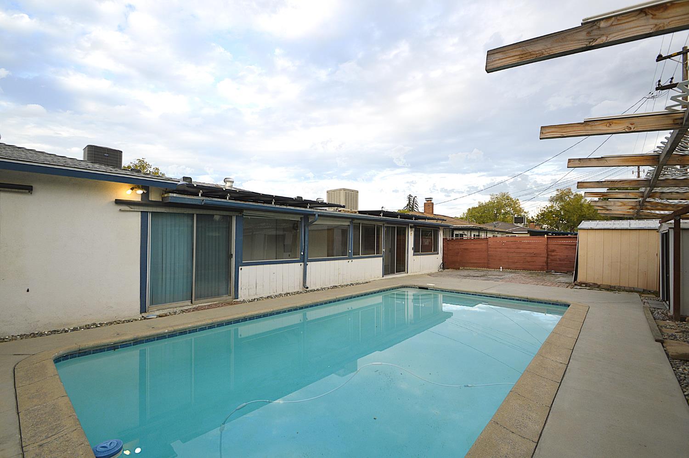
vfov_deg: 77.2
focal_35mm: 15
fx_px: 287
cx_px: 344
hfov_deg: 100.4
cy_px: 229
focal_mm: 10
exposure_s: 1/125
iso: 250
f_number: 5.6
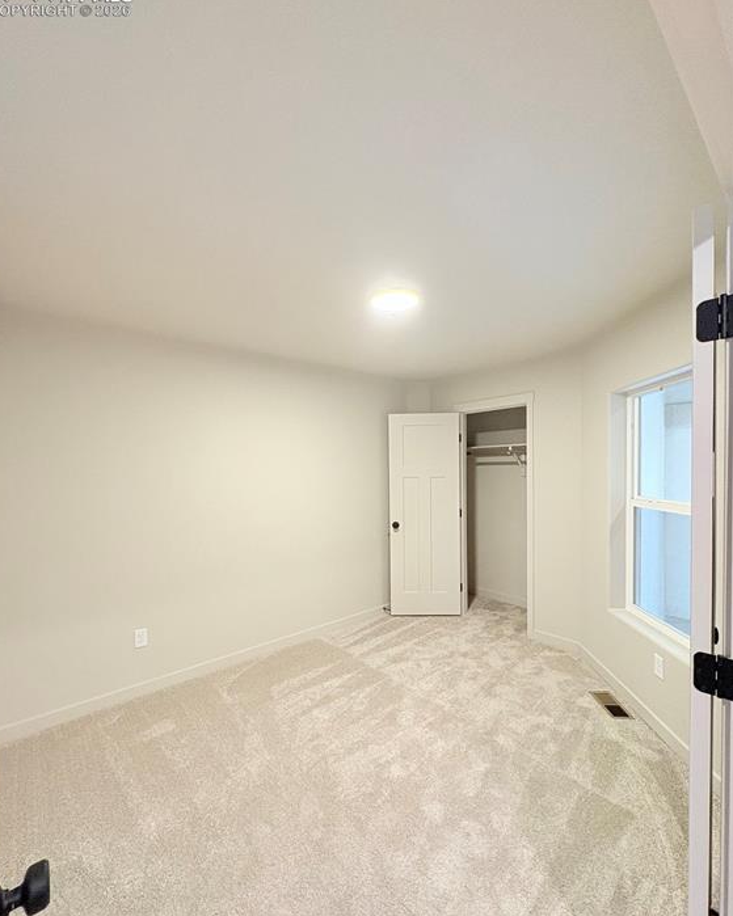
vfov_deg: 96.7
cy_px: 478
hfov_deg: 84.0
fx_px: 407
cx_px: 363
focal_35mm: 15
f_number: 2.2
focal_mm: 2.22
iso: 320
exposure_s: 1/60
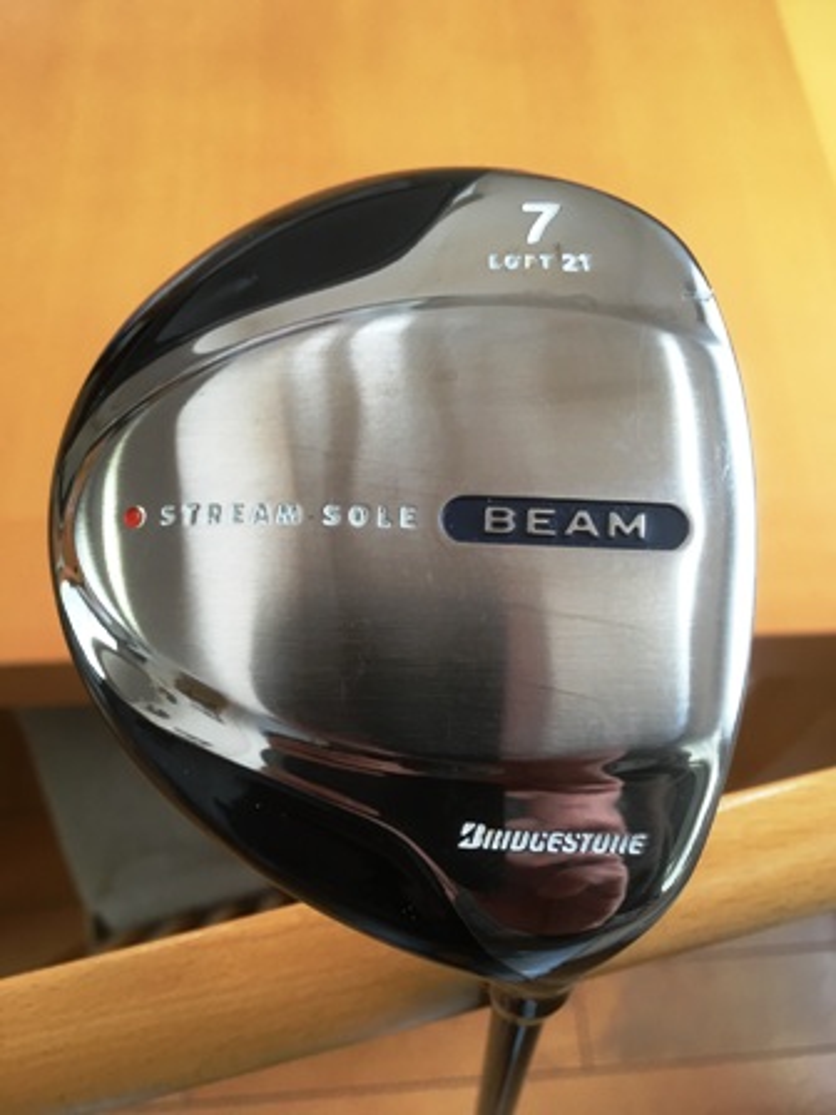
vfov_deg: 61.7
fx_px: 934
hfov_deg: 48.2
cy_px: 558
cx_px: 418
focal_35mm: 29
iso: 80
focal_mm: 4.15
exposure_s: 1/30
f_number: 2.2
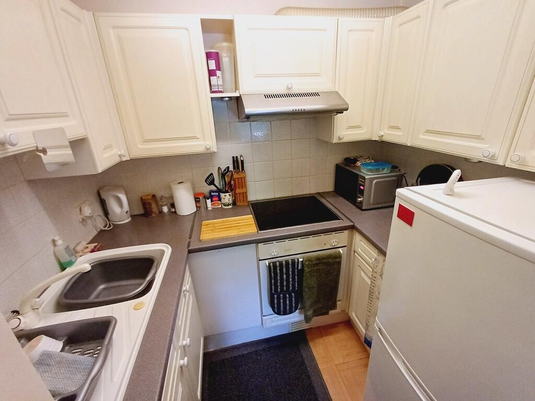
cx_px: 268
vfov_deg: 78.1
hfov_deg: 94.5
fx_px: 247
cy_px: 200
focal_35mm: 16
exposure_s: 1/50
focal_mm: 1.64
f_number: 2.2
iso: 200
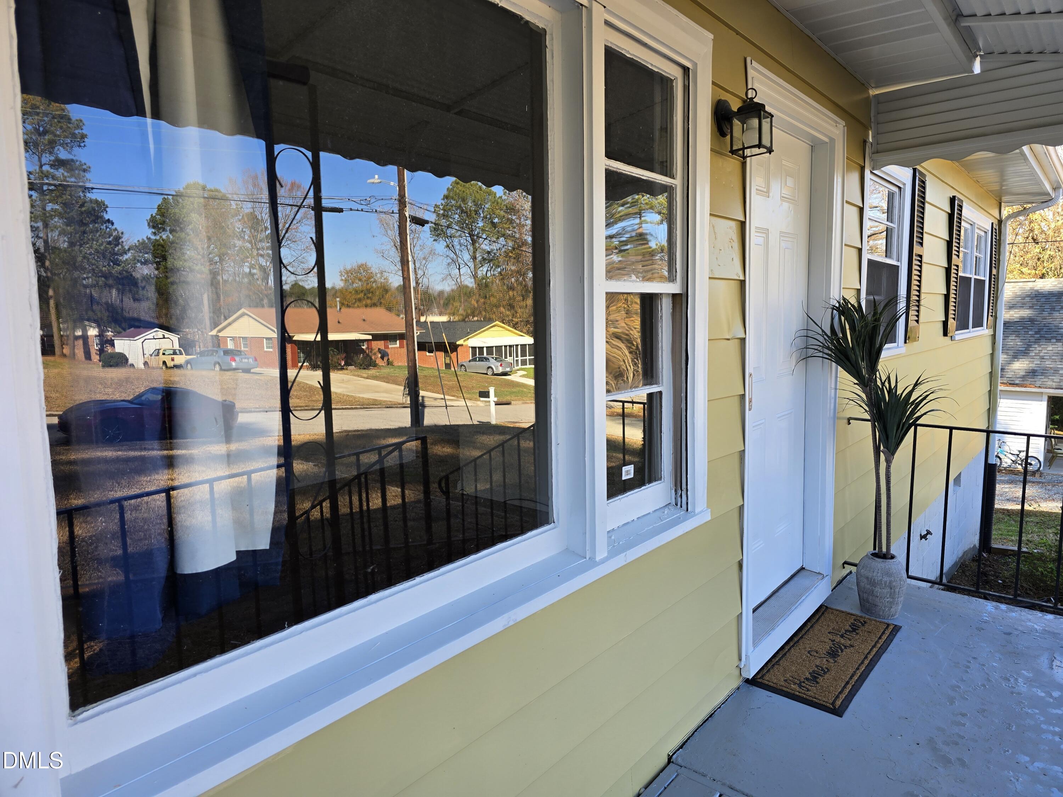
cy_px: 398
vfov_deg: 58.9
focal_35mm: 23
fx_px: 706
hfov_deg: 73.9
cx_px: 532
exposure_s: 1/180
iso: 32
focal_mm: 6.3
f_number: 1.7
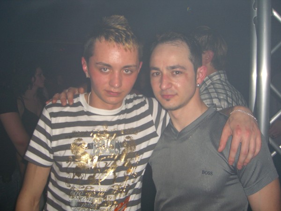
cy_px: 106
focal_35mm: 38
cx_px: 140
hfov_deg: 49.0
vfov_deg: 37.7
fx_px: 308
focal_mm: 7.9
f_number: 2.8
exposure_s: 1/60
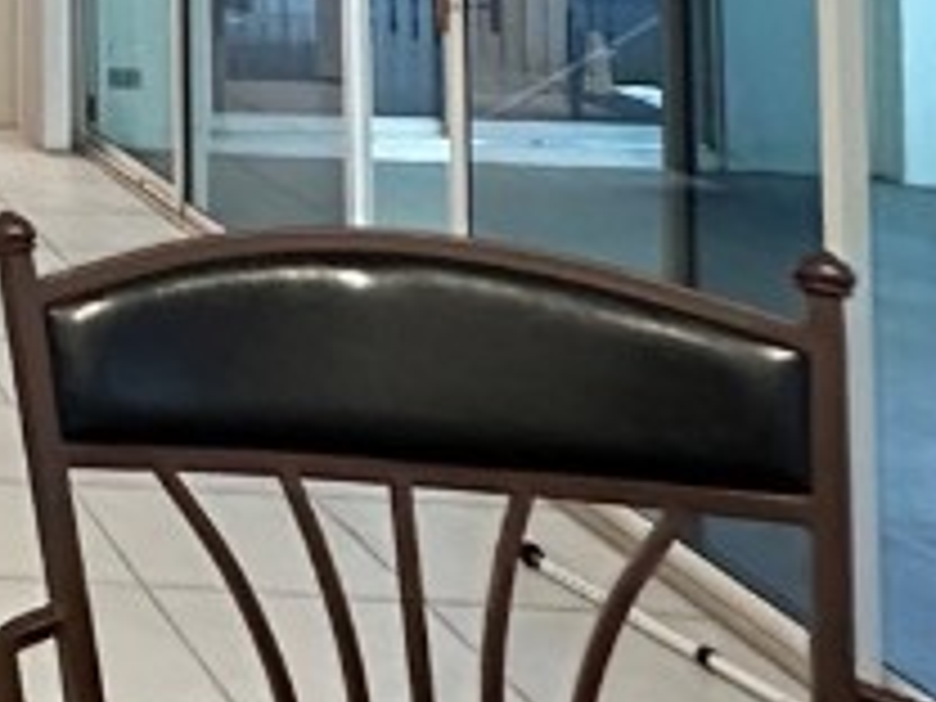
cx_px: -711
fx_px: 1866
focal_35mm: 69
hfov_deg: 20.6
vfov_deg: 19.0
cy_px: -324
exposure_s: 1/60
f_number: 2.2
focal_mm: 2.22
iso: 1250
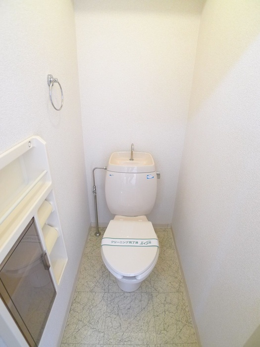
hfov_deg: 56.8
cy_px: 174
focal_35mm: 24
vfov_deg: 71.6
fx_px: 240
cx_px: 130
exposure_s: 1/40
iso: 400
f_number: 2
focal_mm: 5.1
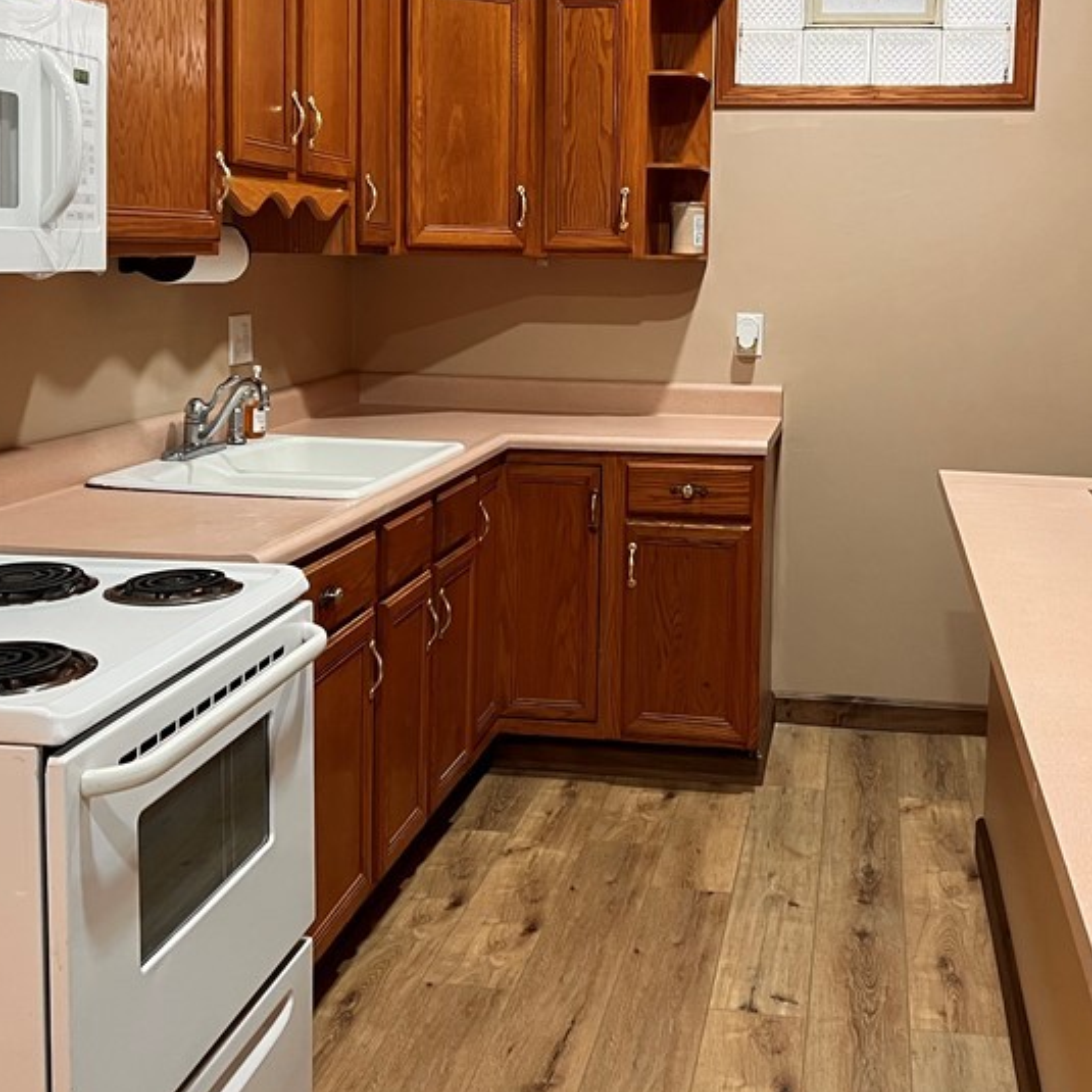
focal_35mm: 44
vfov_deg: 38.1
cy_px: 400
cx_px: 621
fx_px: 1570
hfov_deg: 38.3
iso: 200
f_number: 1.5
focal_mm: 5.7
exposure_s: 1/60
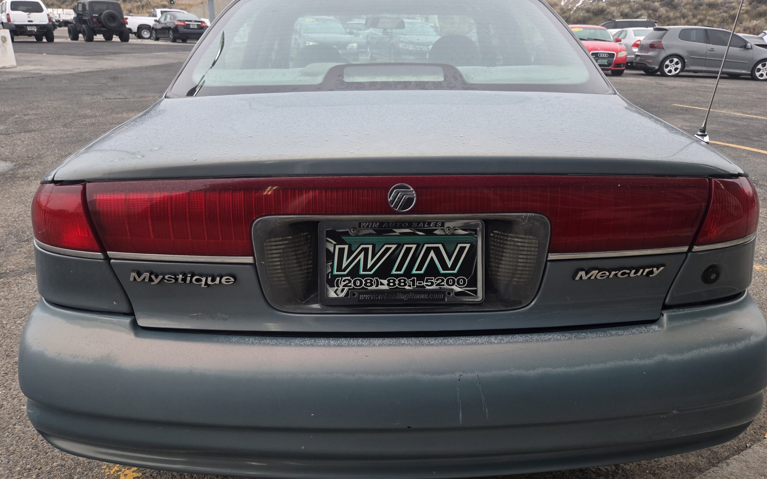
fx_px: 523
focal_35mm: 25
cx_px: 389
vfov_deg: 49.2
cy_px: 223
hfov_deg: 72.5
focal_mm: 5.4
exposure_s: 1/508
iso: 100
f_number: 1.8
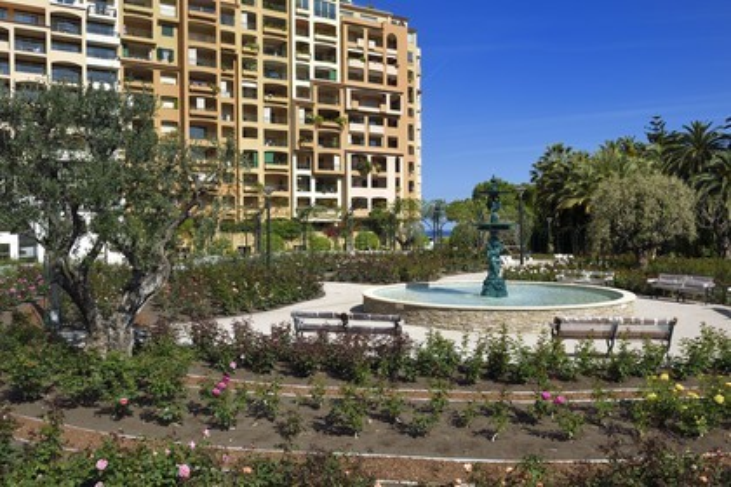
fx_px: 629
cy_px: 244
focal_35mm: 31
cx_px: 366
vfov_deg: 42.3
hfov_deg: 60.3
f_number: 13
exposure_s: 1/250
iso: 200
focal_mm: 31
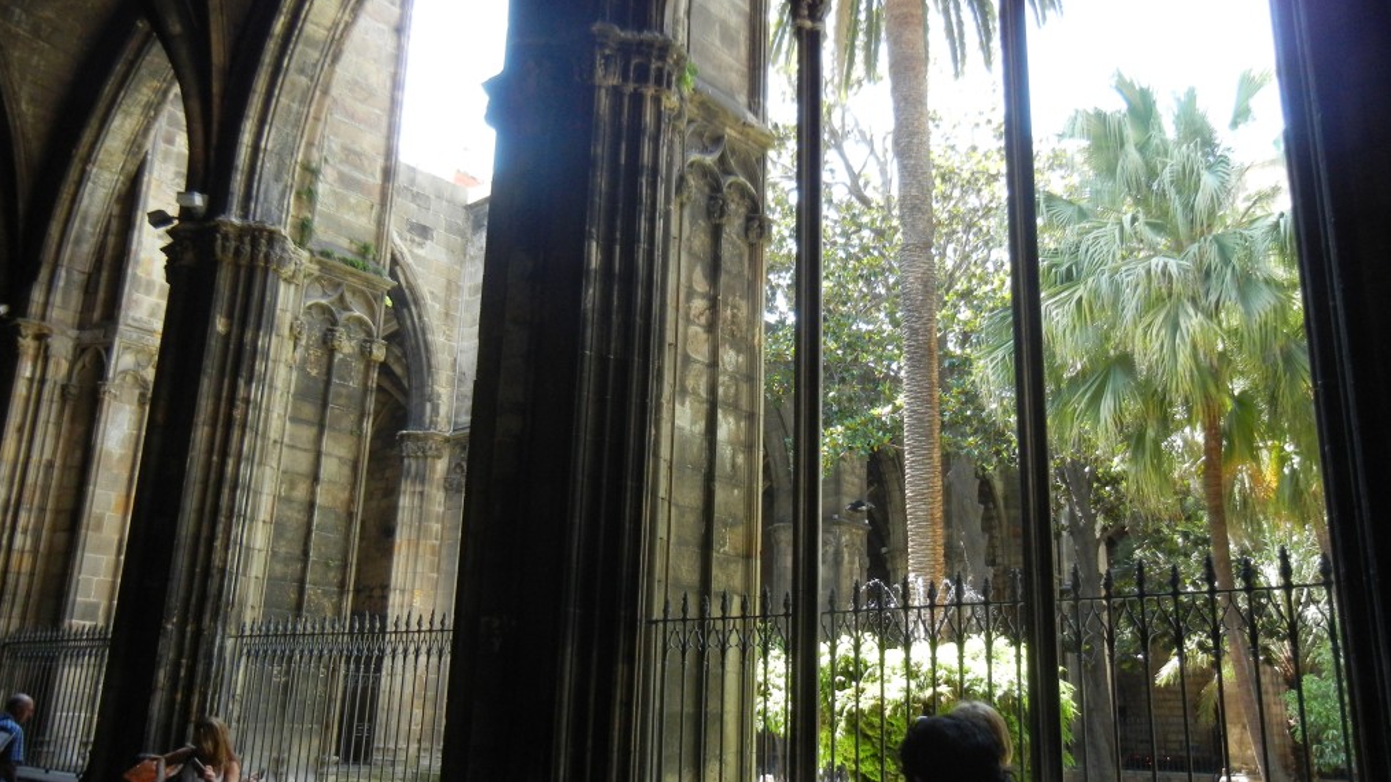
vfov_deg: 35.6
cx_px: 701
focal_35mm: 33
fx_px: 1217
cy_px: 414
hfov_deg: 59.5
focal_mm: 5.4
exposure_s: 1/250
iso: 597
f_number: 3.5
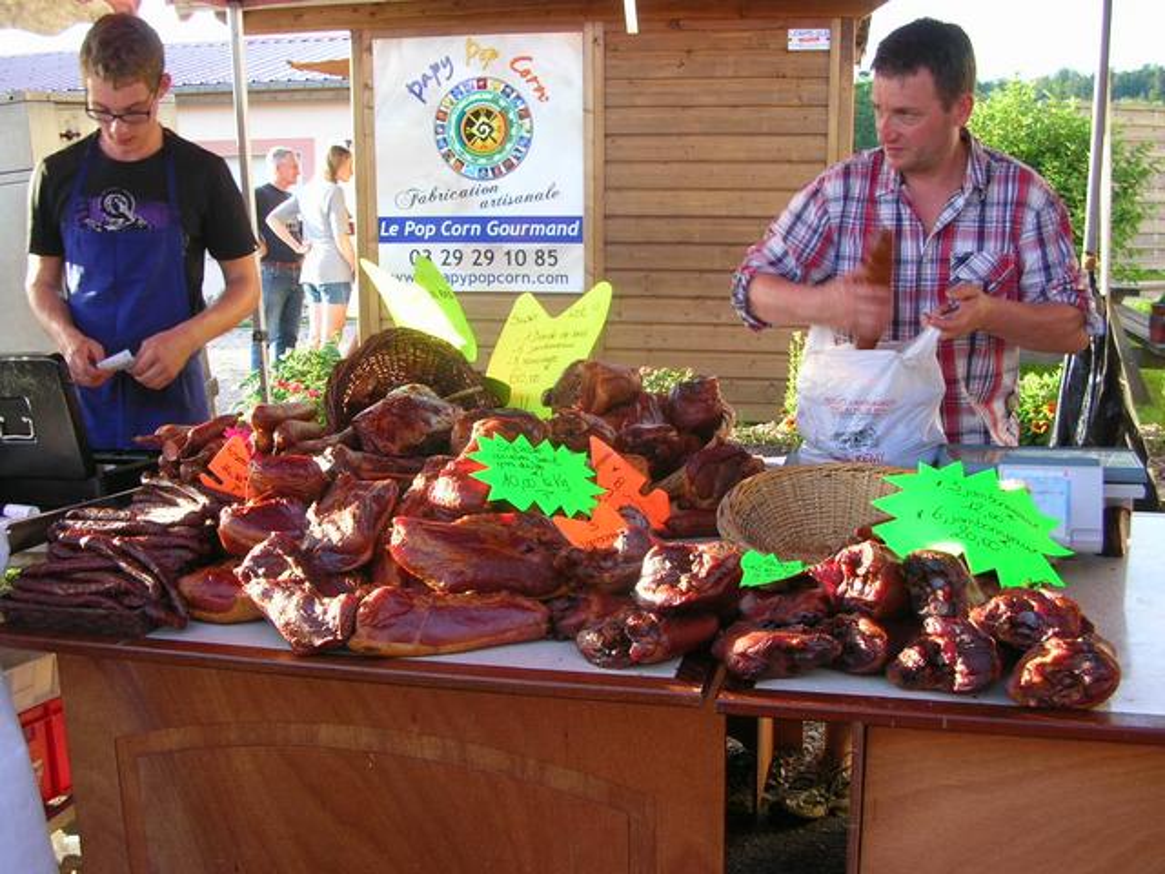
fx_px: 1178
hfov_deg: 52.6
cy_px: 437
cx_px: 582
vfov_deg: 40.7
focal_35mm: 35
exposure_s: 1/53.5
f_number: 2.8
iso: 50
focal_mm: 5.8
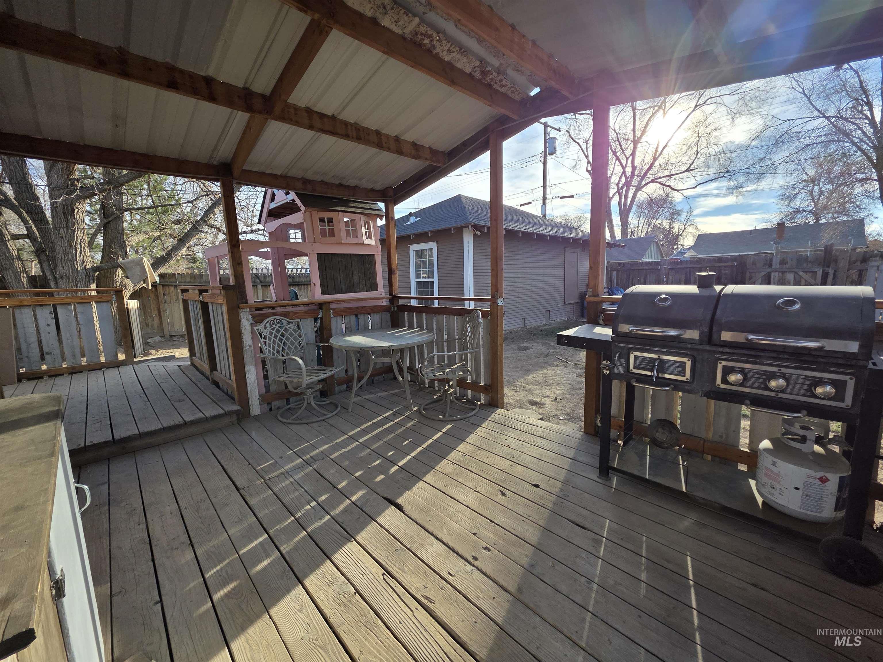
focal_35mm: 13
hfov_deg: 106.2
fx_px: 332
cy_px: 331
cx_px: 442
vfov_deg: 89.9
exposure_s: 1/633
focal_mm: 2.2
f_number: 1.9
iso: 40
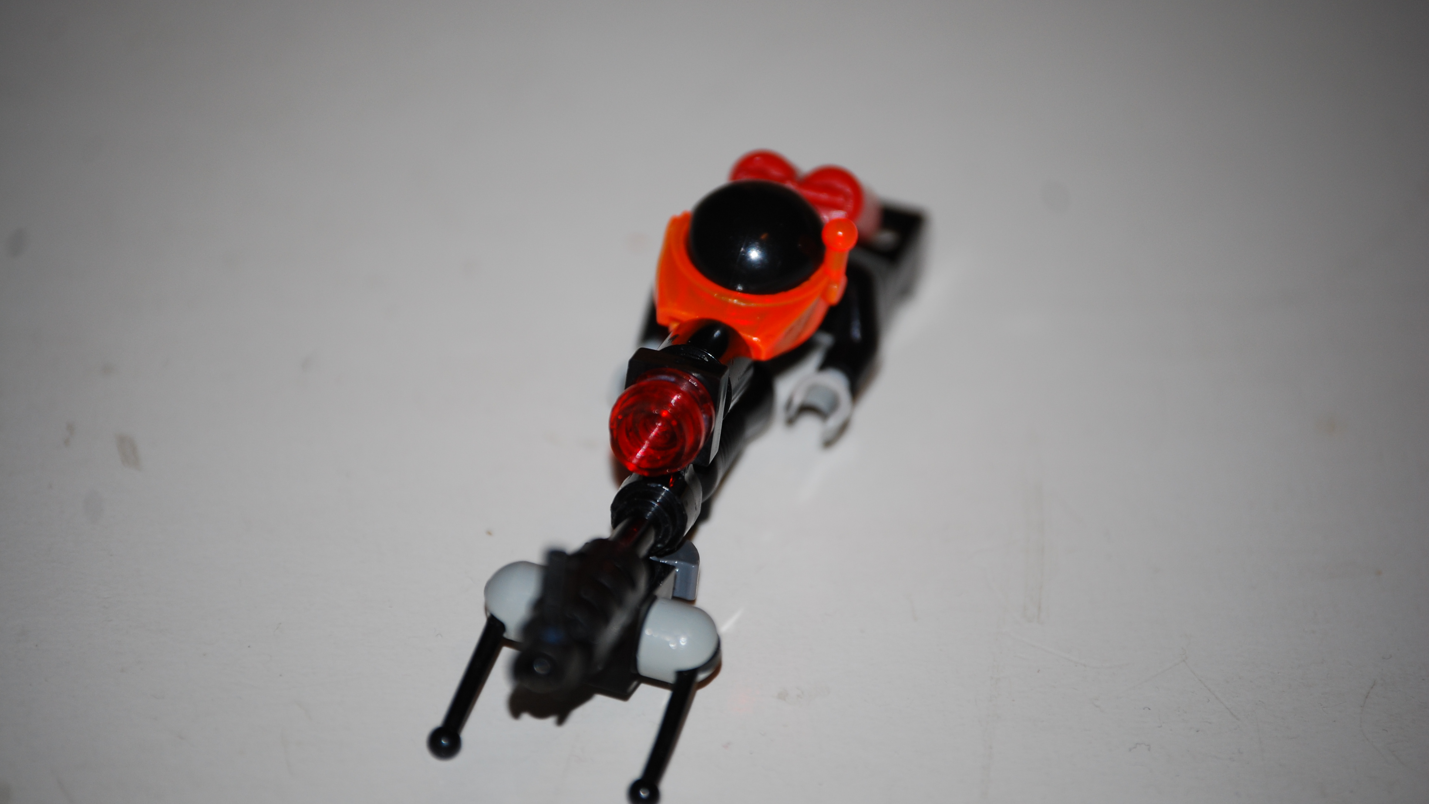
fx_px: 7768
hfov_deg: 10.5
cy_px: 451
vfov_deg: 5.9
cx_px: 714
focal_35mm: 205
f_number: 5
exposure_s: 1/60
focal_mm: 130
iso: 200
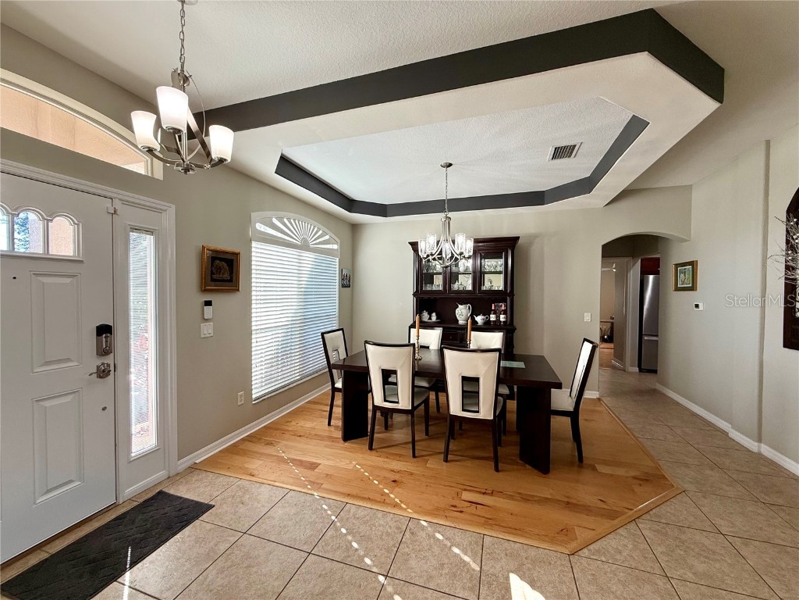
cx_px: 400
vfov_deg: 85.7
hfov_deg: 102.1
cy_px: 300
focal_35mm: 14
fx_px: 323
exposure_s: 1/120
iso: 100
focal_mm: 2.22
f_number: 2.2
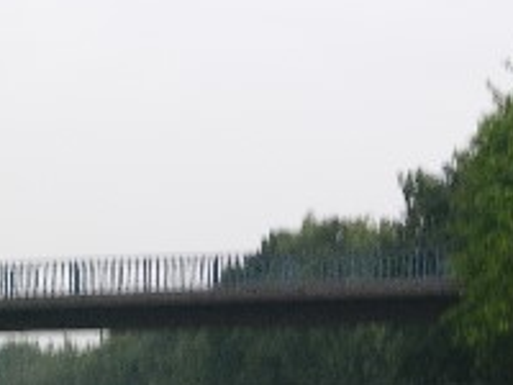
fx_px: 5231
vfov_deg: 4.2
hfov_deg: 5.6
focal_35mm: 353
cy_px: 367
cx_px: -12
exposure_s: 1/88.5
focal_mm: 29.5
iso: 50
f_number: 4.2
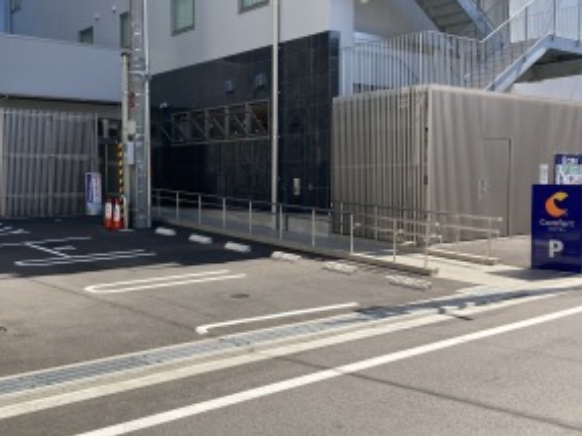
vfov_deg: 36.8
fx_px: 655
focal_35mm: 39
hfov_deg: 47.1
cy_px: 221
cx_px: 191
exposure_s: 1/1043
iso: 20
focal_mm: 3.99
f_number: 1.8
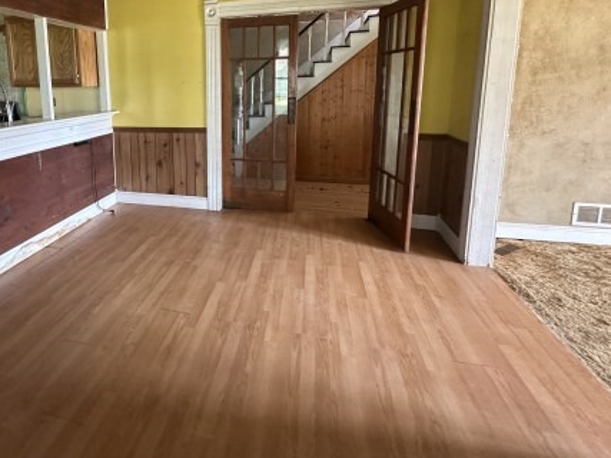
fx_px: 371
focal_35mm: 21
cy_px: 139
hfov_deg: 76.5
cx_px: 205
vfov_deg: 61.3
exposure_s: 1/70
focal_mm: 2.22
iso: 320
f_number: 2.2
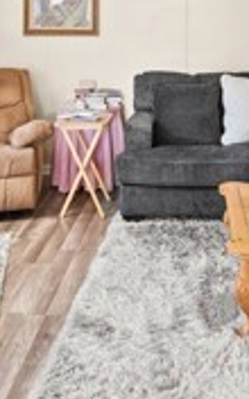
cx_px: 206
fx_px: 565
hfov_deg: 24.4
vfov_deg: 35.8
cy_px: 19
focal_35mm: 52
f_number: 8
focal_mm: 14
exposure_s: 1/3
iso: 2500
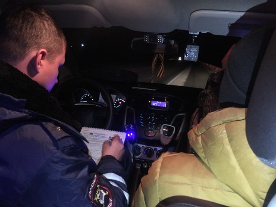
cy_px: 104
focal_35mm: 29
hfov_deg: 61.7
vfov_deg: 48.2
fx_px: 231
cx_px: 138
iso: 320
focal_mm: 4.15
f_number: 2.2
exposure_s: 1/17
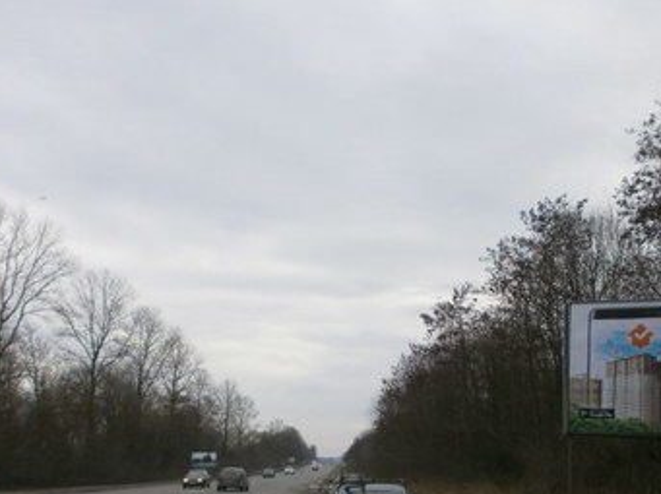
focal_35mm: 44
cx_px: 396
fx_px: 839
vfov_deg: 32.2
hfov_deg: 42.8
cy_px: 370
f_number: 2.9
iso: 100
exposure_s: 1/640
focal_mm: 4.8
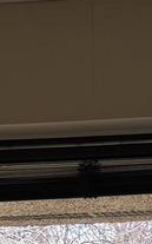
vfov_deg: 10.3
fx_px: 1275
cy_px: 431
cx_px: 594
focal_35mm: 192
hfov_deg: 5.9
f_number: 1.6
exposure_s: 1/120
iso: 32
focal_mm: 5.96
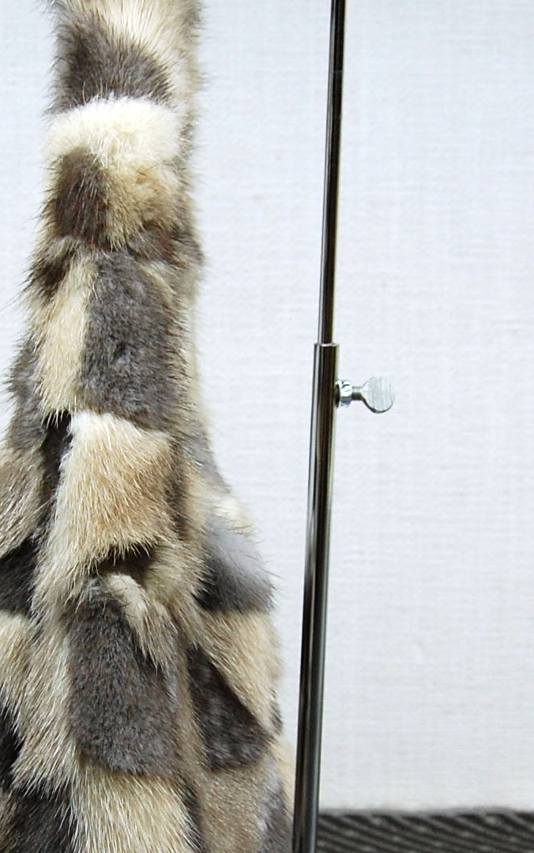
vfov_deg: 24.3
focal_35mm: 85
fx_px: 1978
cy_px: 562
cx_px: 130
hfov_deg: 15.3
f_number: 5.6
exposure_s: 1/125
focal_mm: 20
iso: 360
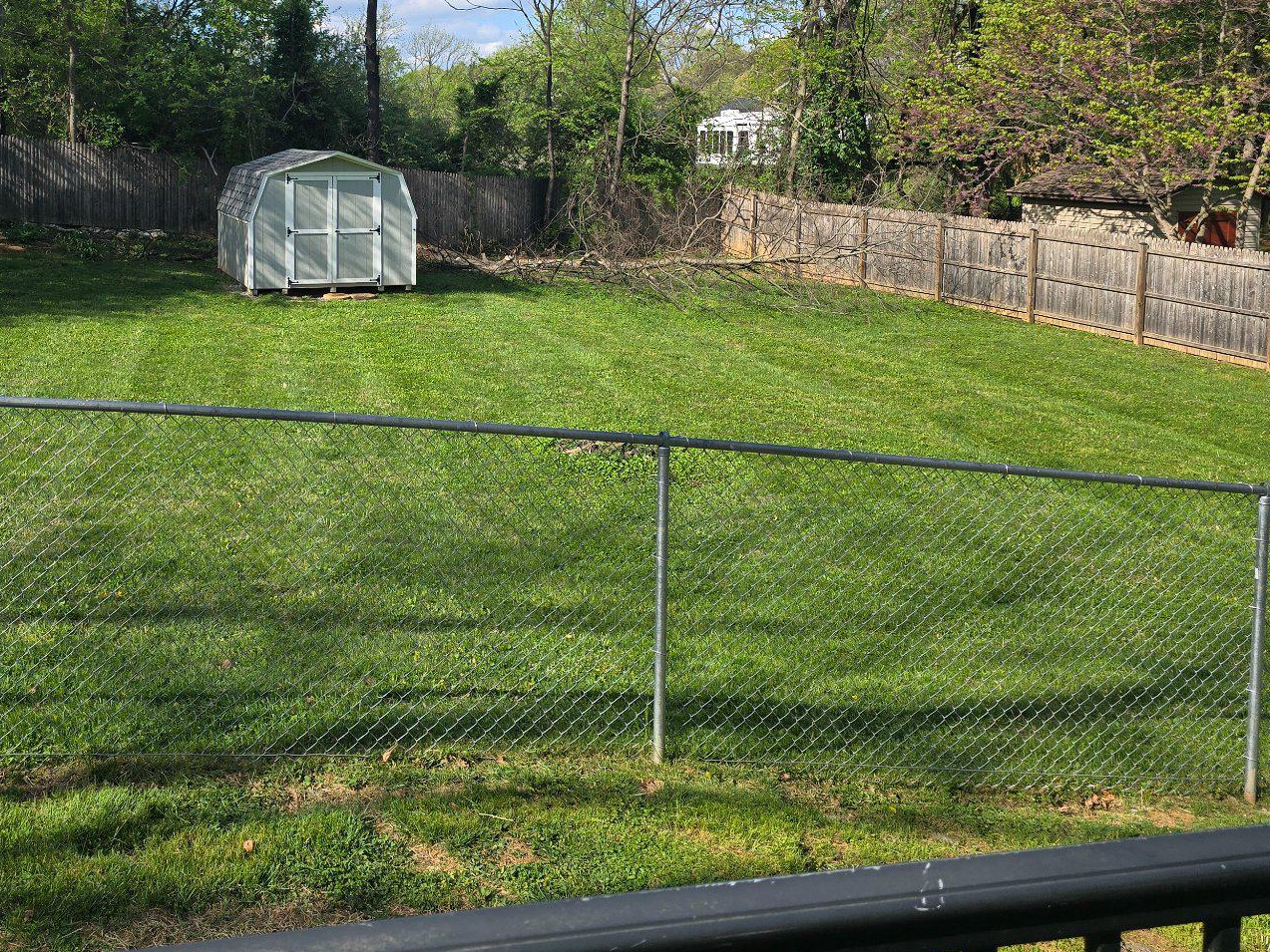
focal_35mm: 37
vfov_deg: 37.7
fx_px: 1358
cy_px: 238
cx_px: 379
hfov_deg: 48.9
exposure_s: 1/560
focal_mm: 6.3
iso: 12
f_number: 1.7
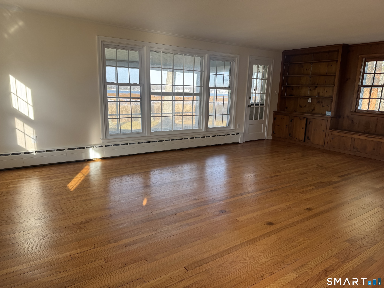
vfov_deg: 56.8
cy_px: 144
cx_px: 192
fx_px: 266
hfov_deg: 71.6
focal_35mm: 24
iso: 64
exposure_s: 1/121
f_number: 1.78
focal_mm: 6.76
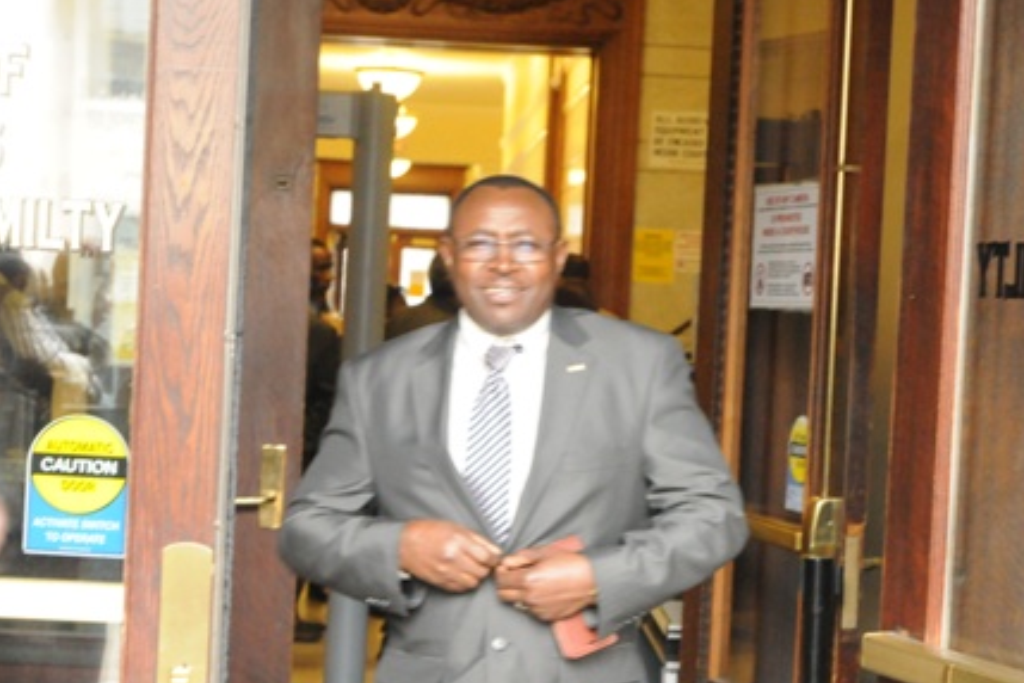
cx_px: 482
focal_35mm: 88
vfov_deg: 15.5
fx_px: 2503
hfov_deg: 23.1
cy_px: 395
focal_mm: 42
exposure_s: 1/80
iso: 3200
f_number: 4.5
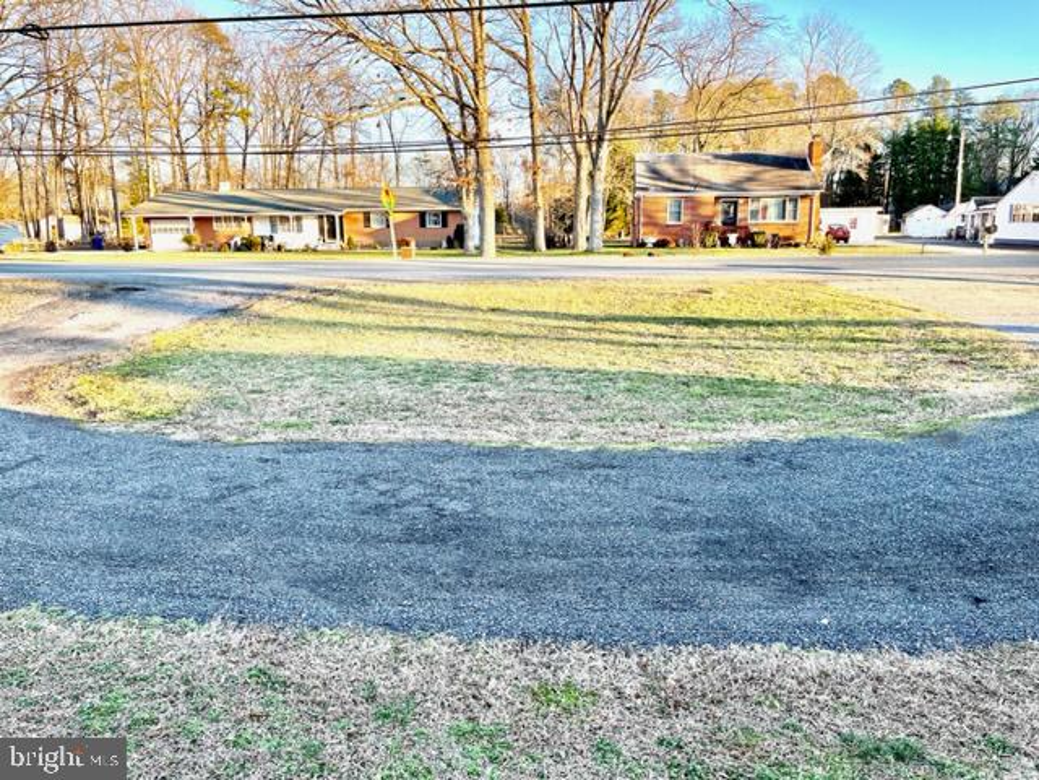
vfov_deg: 53.1
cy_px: 390
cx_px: 520
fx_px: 780
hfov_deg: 67.3
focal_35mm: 26
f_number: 1.6
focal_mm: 5.1
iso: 40
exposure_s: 1/235
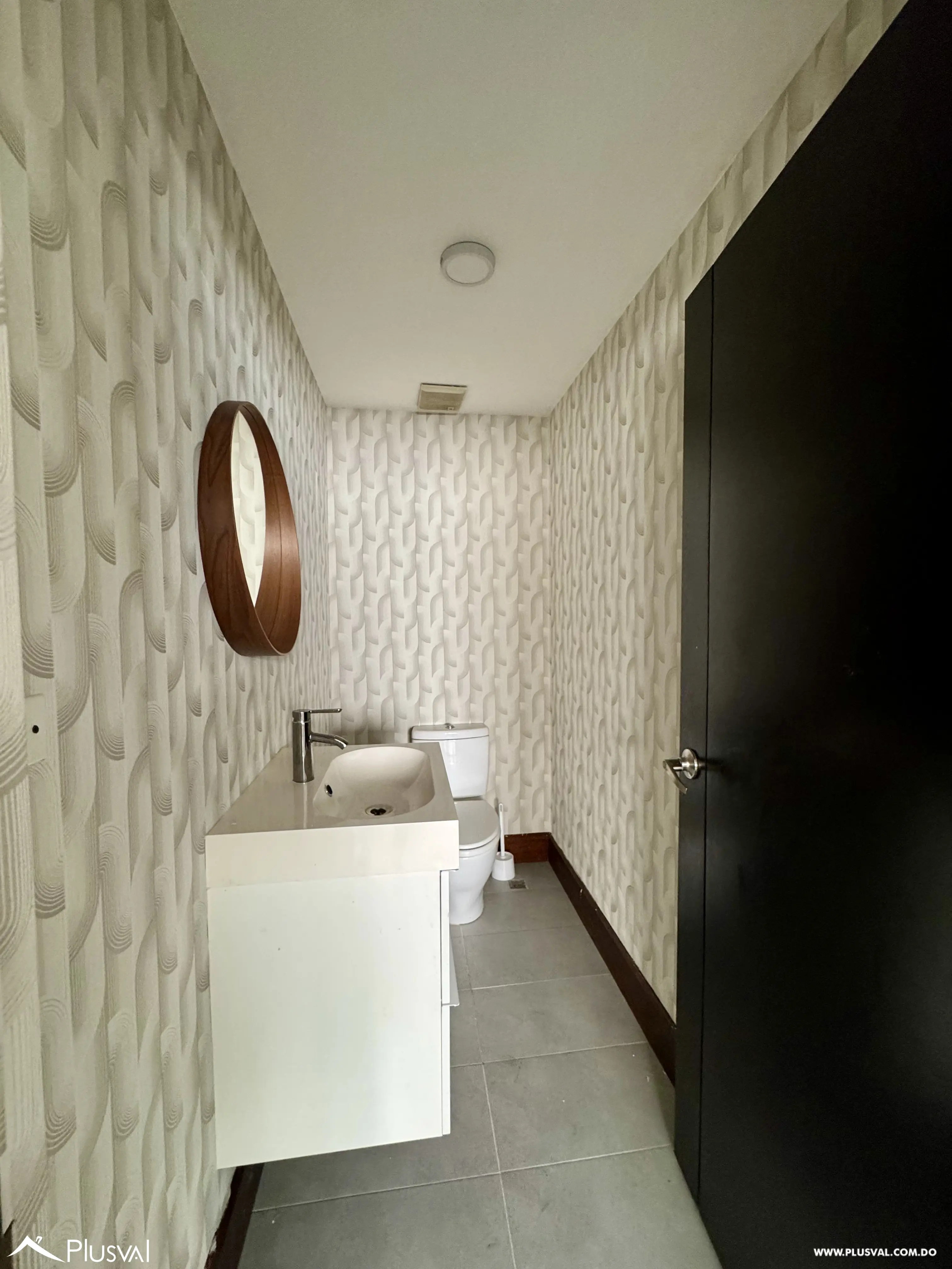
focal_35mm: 14
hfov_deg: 85.7
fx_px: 513
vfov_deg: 102.1
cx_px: 476
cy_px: 634
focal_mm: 2.22
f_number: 2.2
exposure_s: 1/62
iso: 320
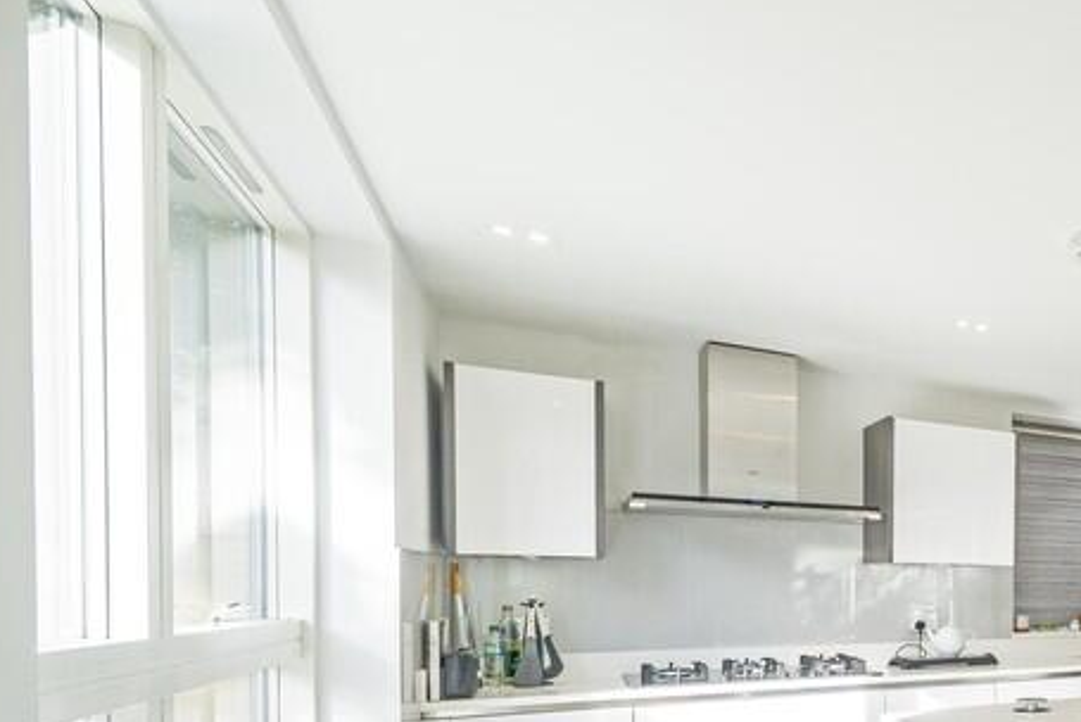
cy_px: 595
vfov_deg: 45.2
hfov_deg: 50.3
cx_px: 1143
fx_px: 811
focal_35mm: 27
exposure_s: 1/125
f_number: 8
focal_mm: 12
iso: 500
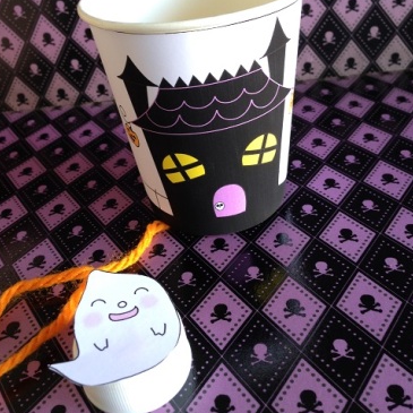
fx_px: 540
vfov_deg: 41.6
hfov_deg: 41.9
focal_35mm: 40
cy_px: 160
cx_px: 203
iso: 64
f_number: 2.4
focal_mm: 4.12
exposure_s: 1/20
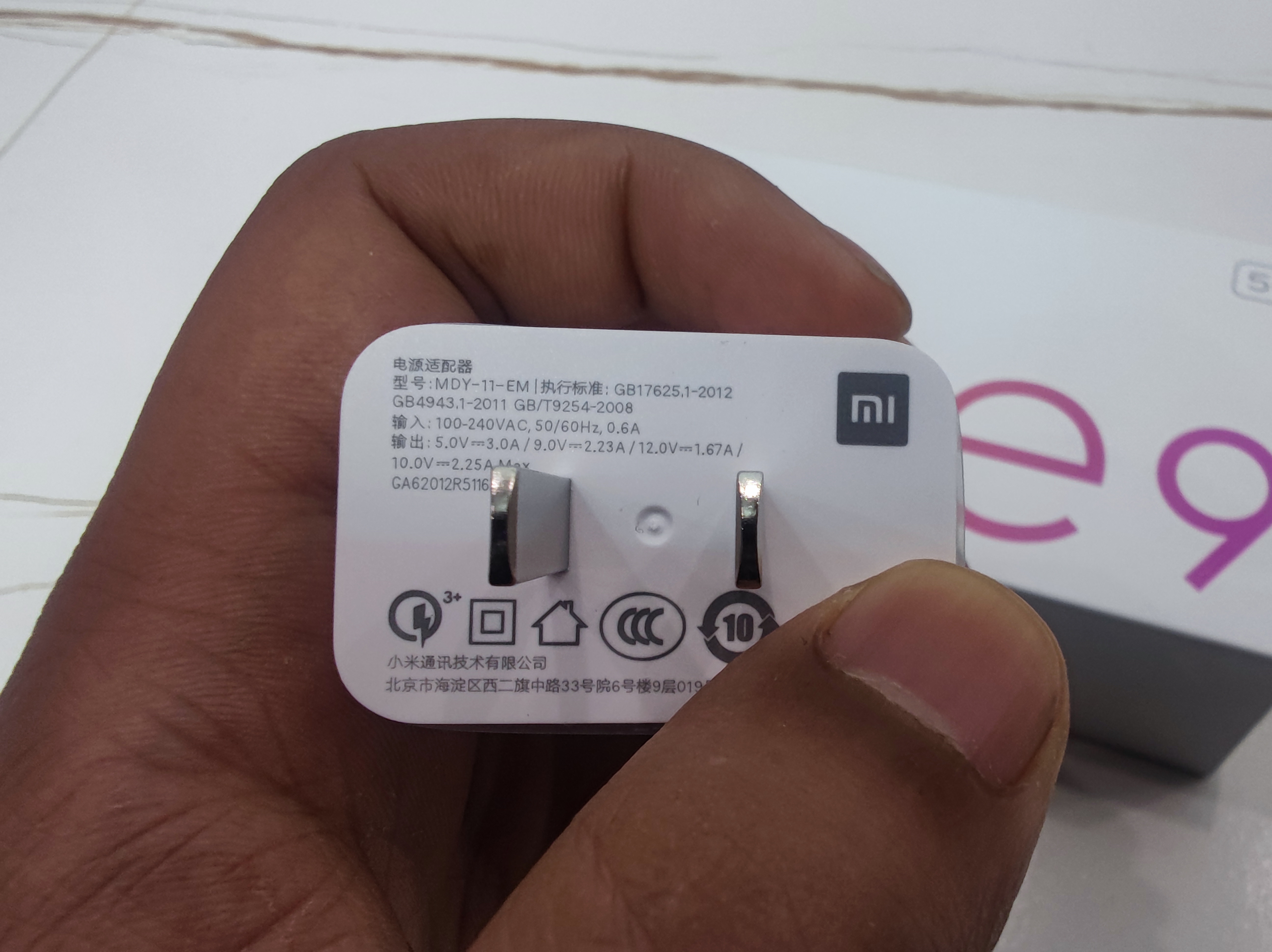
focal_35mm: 25
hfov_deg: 69.4
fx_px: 918
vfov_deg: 54.8
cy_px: 476
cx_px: 636
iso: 272
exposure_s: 1/50
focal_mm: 1.95
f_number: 2.2
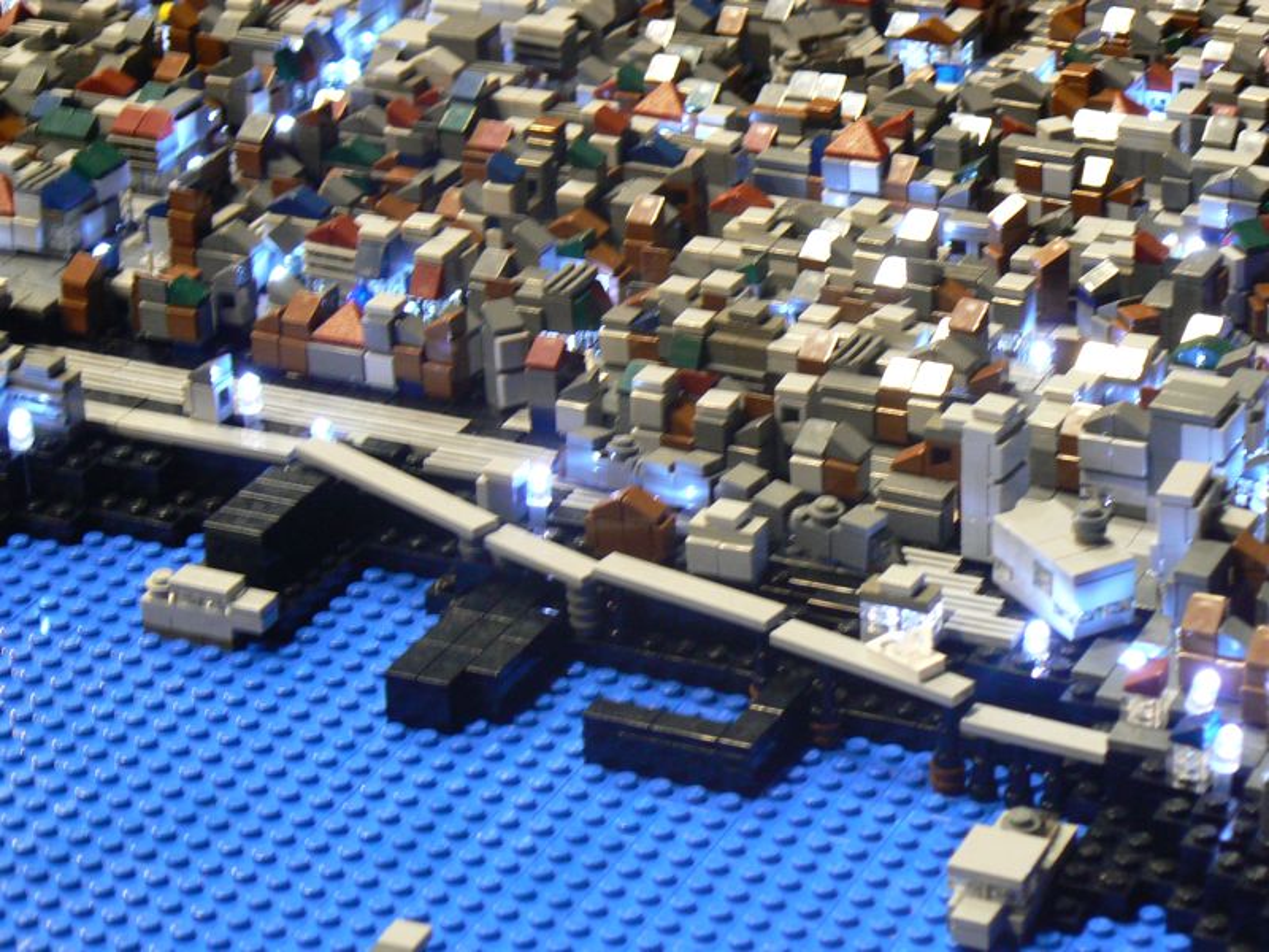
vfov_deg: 13.6
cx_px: 634
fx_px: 3996
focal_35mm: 109
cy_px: 476
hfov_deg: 18.0
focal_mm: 18.2
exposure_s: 1/25
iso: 200
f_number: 3.2
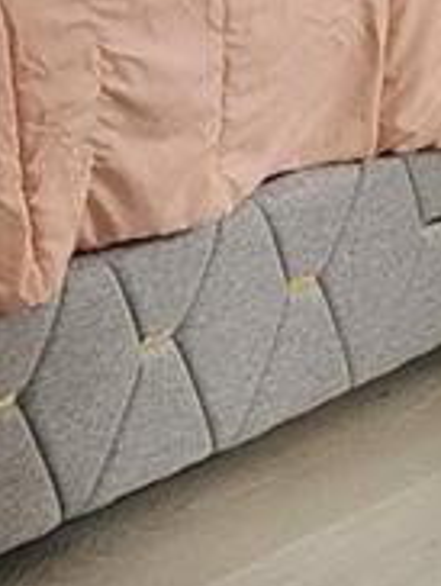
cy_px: 71
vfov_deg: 12.4
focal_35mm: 158
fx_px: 2678
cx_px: -824
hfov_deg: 8.2
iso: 1250
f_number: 1.8
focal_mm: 5
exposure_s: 1/24
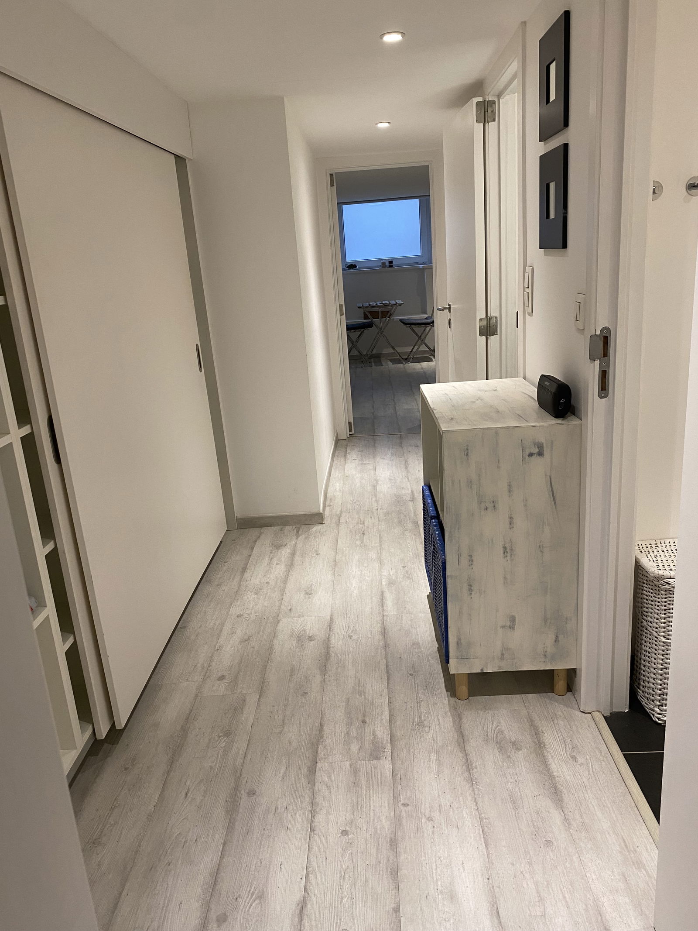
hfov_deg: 53.1
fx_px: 699
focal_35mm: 26
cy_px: 466
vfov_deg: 67.3
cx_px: 349
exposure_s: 1/50
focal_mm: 4.25
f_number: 1.8
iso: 160
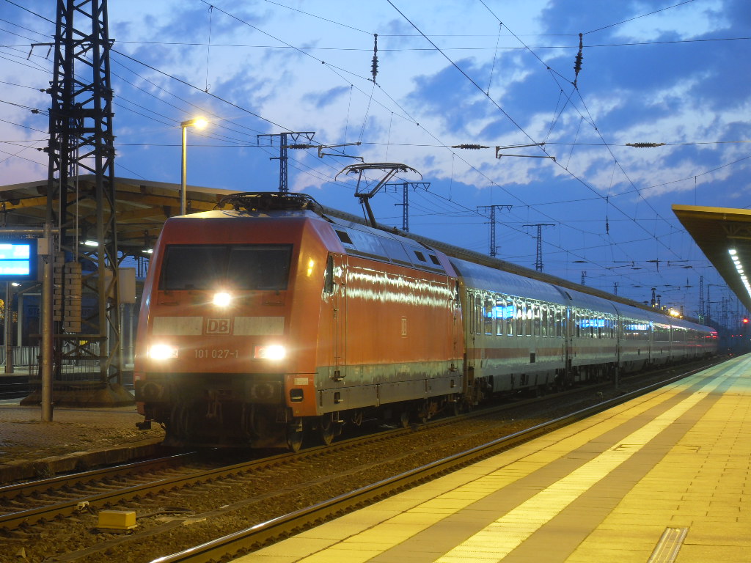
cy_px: 282
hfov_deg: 19.3
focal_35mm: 102
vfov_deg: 14.5
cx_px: 376
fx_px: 2213
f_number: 5.2
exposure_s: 2
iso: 80
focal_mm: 18.1
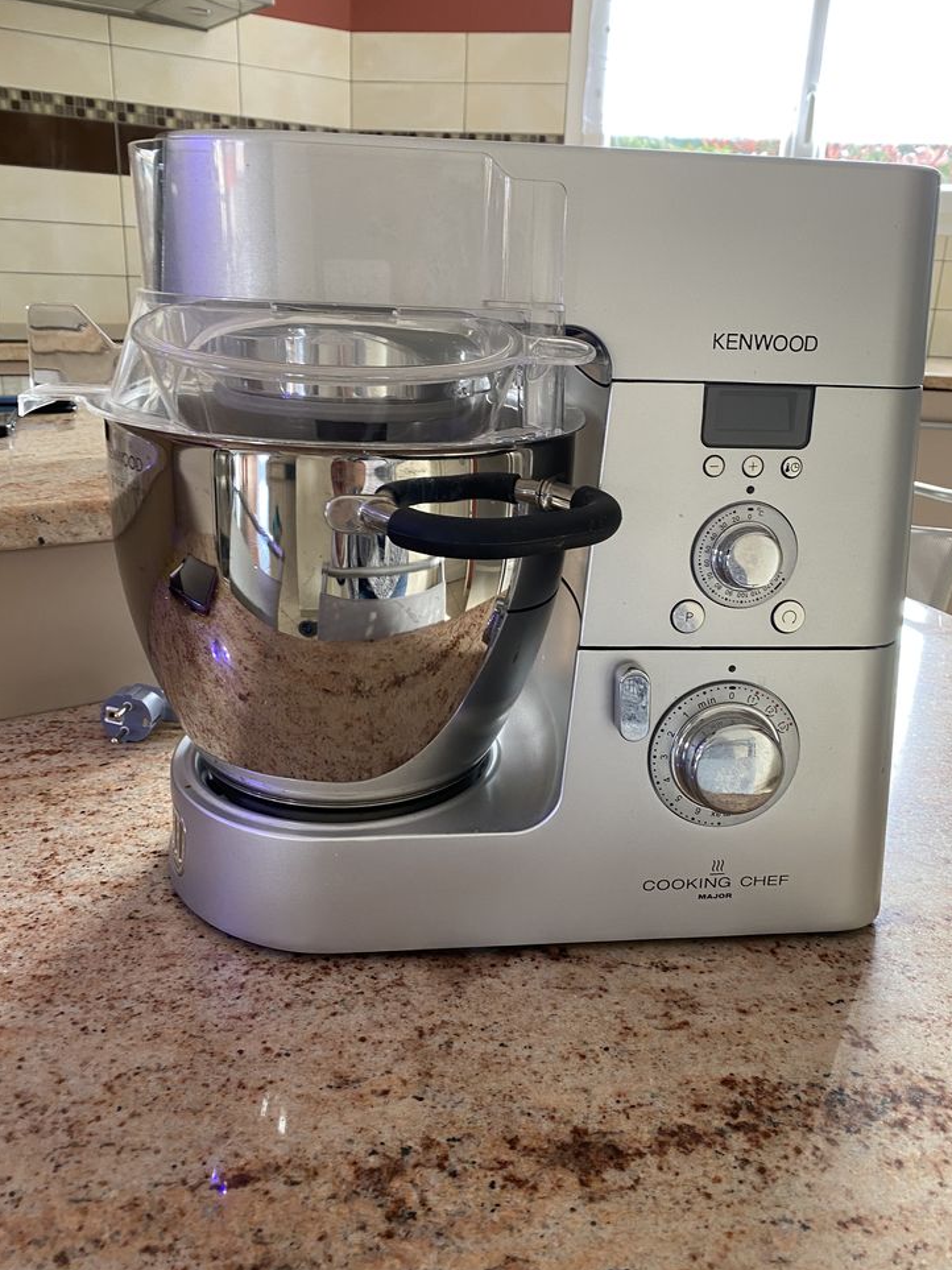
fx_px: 990
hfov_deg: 51.3
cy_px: 625
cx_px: 489
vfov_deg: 65.3
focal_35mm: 27
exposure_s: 1/41
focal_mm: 4.25
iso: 100
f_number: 1.8
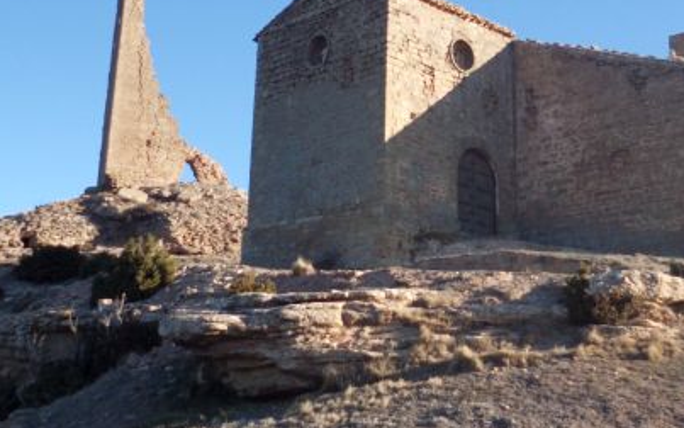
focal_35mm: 61
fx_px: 1137
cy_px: 156
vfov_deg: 21.2
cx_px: 445
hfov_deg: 33.2
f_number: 8.5
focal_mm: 5.3
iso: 100
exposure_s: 1/80
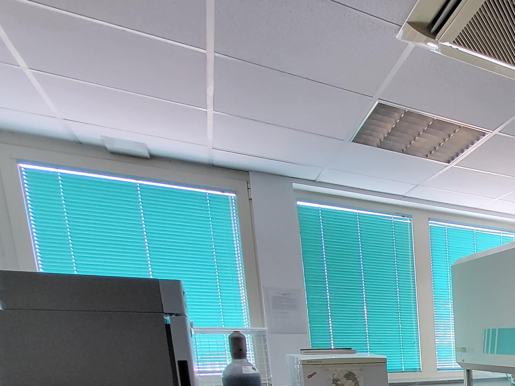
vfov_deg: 36.9
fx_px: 476
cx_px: 596
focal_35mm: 32
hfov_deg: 41.7
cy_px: 428
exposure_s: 1/33
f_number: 2.2
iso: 320
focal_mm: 1.74
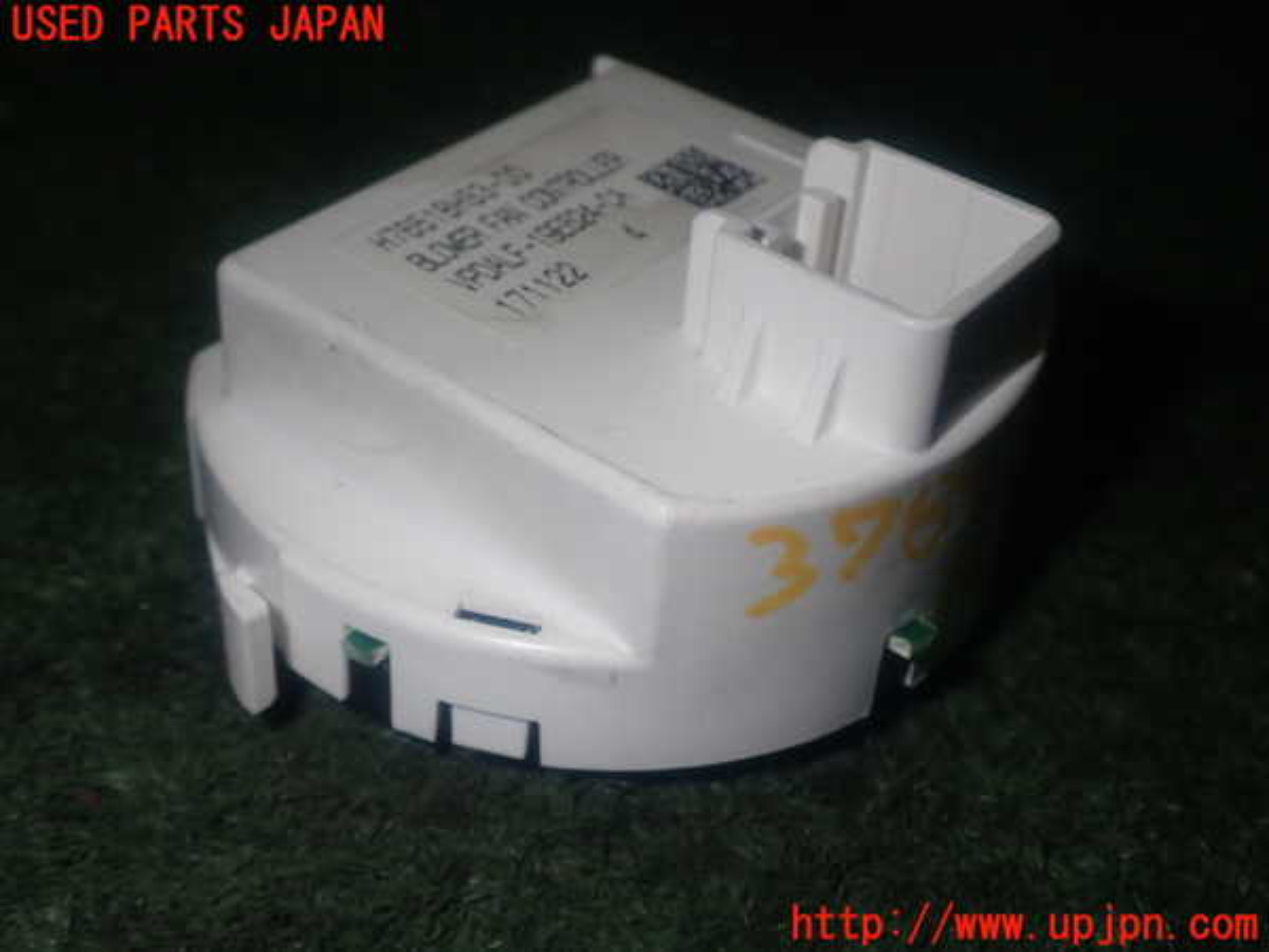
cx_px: 634
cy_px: 476
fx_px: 1723
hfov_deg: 40.4
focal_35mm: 47
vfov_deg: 30.9
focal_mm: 8.4
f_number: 9
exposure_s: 1/50
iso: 200
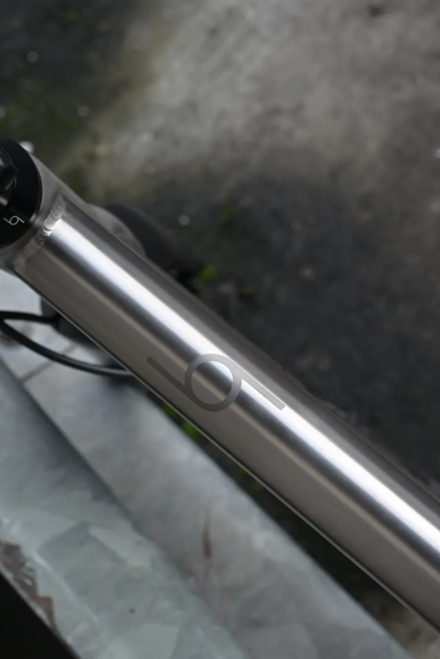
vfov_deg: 39.6
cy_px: 330
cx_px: 220
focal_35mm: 50
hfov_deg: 27.0
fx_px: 916
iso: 100
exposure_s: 1/13
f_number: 9
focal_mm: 50
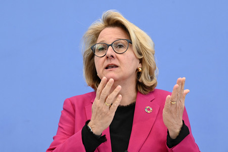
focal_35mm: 110
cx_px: 114
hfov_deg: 18.6
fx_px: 696
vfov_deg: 12.4
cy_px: 76
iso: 2500
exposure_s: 1/400
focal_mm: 110
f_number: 5.6
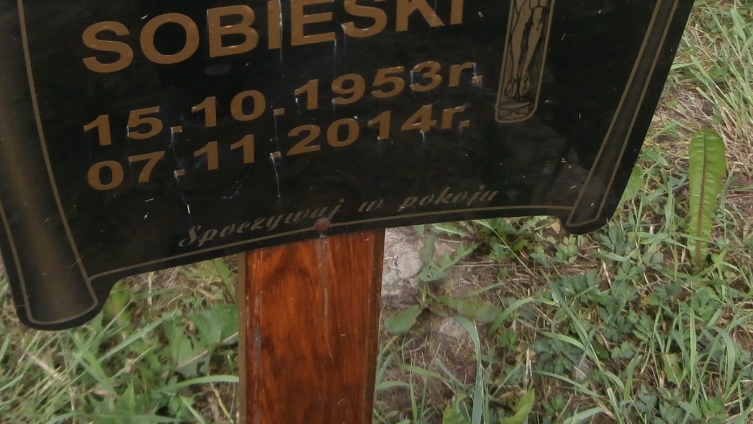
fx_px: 1178
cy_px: 7
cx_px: 311
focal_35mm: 59
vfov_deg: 19.8
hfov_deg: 35.3
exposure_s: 1/1000
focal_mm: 4.2
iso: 100
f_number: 3
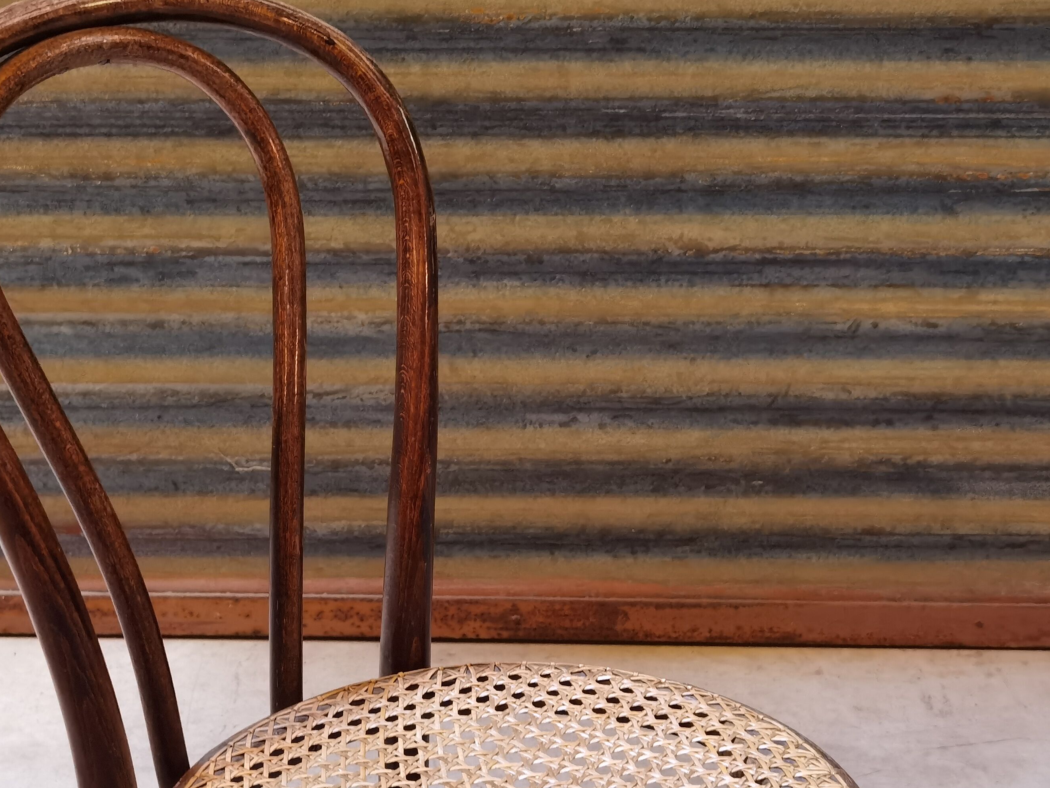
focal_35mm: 70
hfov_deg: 27.7
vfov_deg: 21.0
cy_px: 509
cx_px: 394
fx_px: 2123
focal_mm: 6.71
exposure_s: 1/33.3
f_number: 1.9
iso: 400
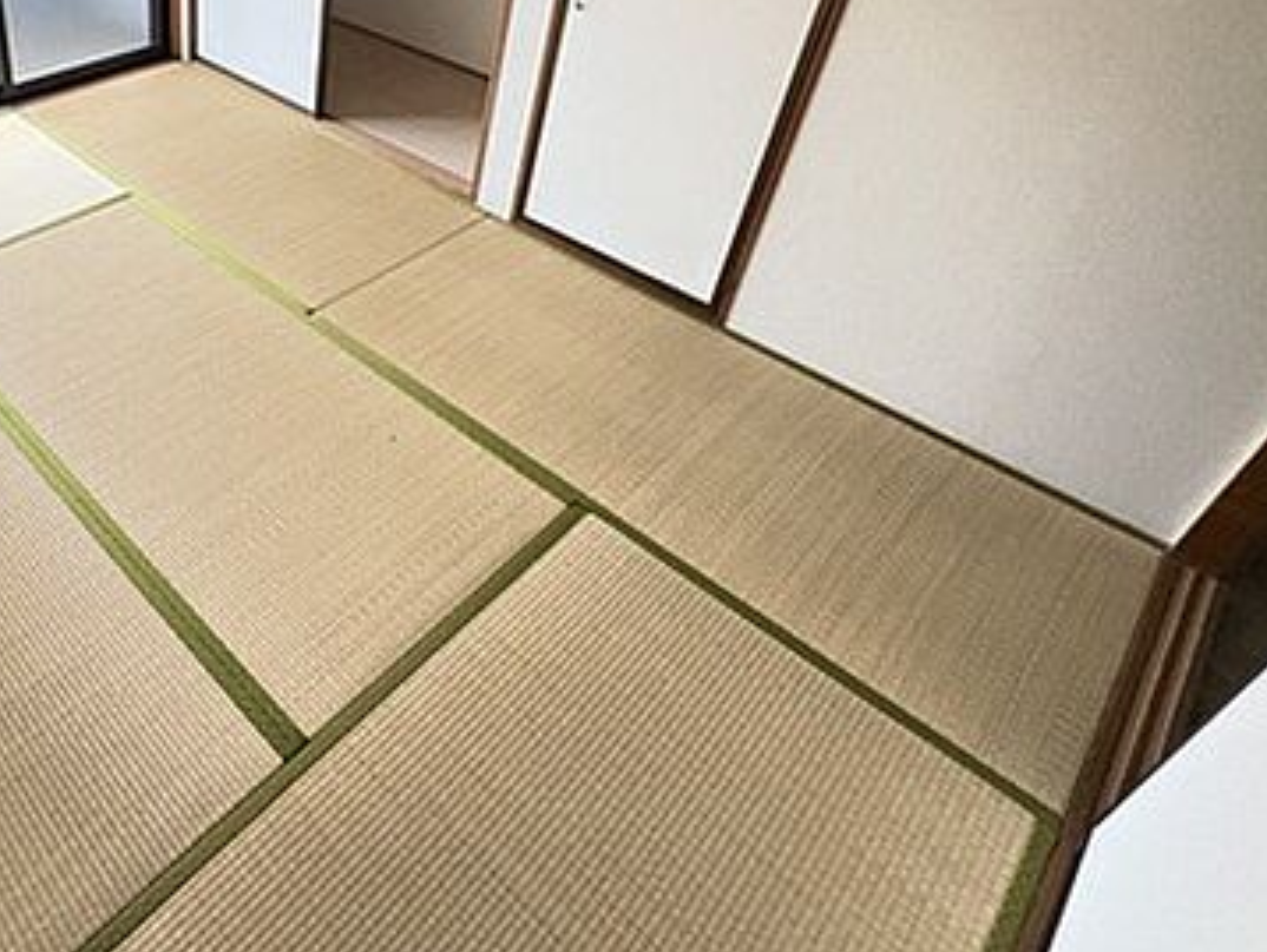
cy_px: 223
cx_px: 227
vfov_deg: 52.2
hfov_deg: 62.5
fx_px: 916
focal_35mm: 25
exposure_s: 1/60
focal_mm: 2.22
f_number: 2.2
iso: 640
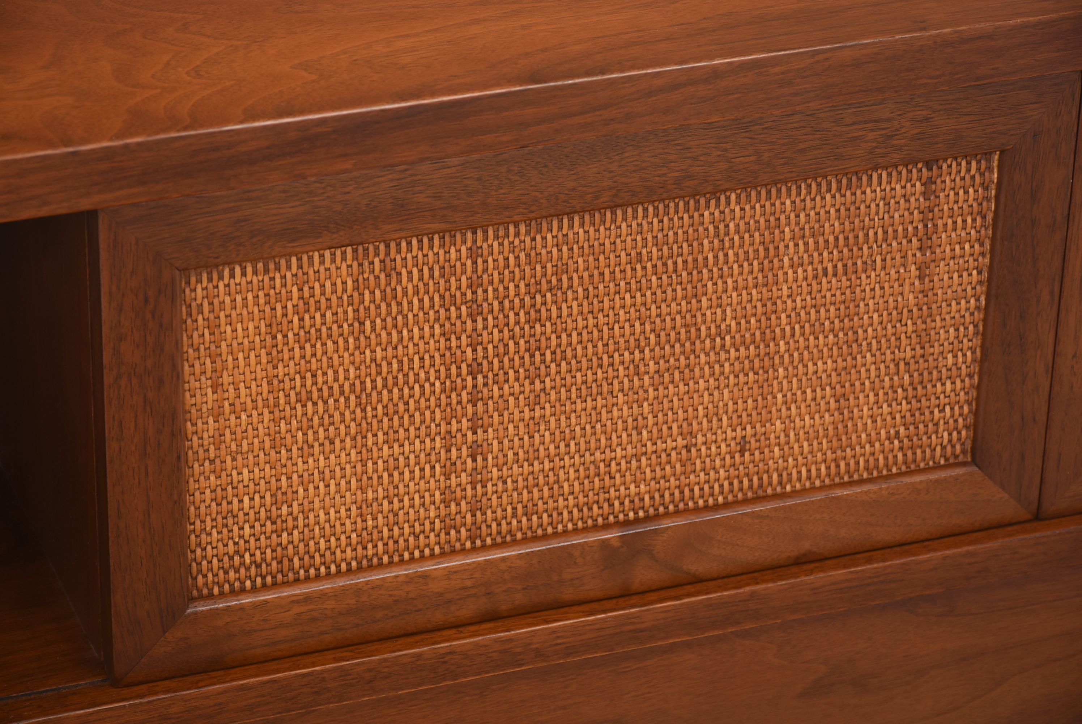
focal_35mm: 120
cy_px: 362
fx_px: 3609
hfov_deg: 17.0
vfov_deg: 11.4
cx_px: 541
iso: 200
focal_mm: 80
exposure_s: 1/160
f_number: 8
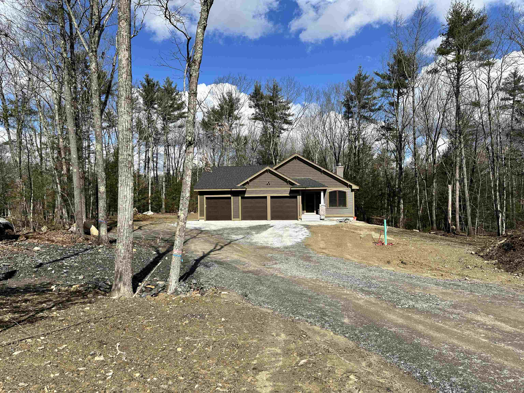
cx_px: 262
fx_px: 363
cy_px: 196
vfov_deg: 56.8
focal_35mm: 24
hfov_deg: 71.6
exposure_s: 1/5263
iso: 80
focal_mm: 6.86
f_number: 1.78
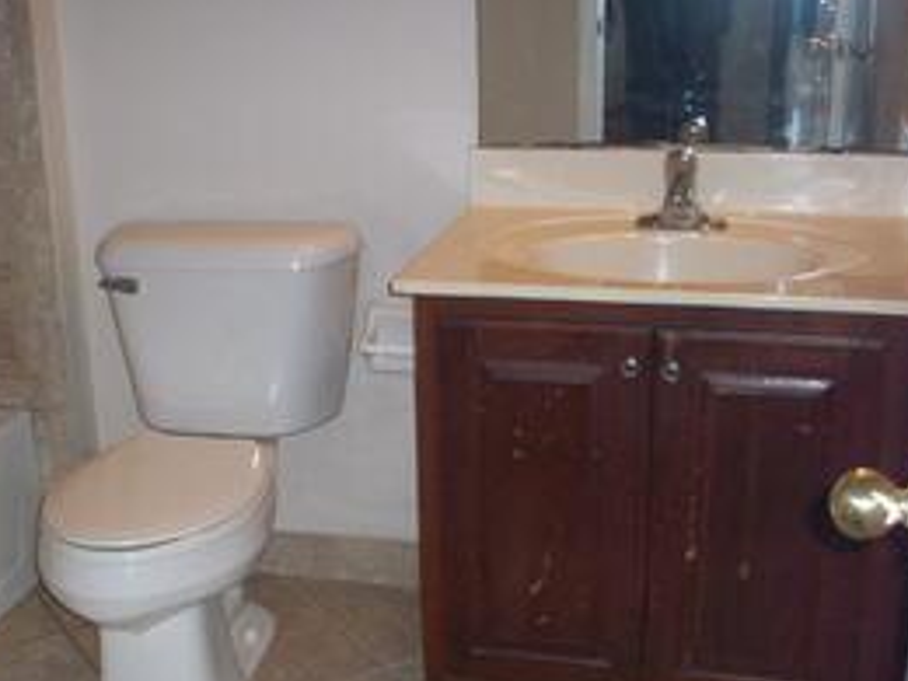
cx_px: 318
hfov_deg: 33.5
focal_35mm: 57
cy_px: 461
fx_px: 1495
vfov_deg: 25.5
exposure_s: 1/64
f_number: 2.8
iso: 160
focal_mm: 6.2
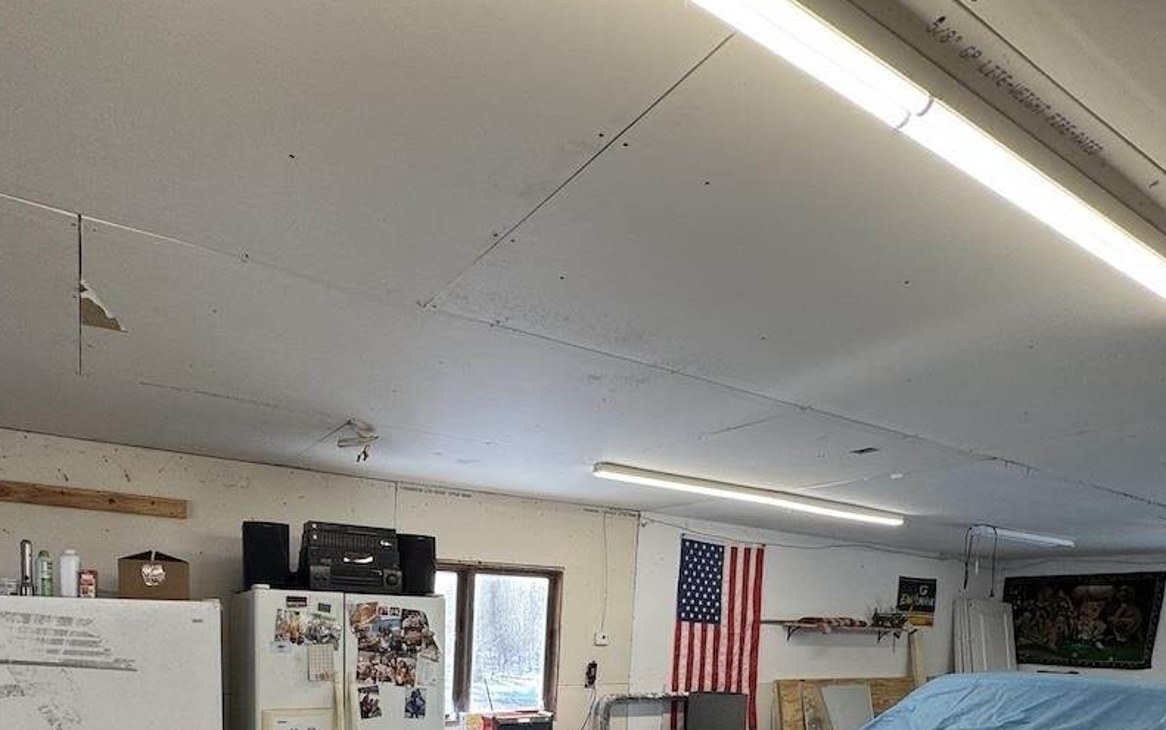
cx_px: 545
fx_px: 763
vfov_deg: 45.0
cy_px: 693
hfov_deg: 74.7
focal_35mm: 24
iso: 125
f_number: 2.2
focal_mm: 2.22
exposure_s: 1/120
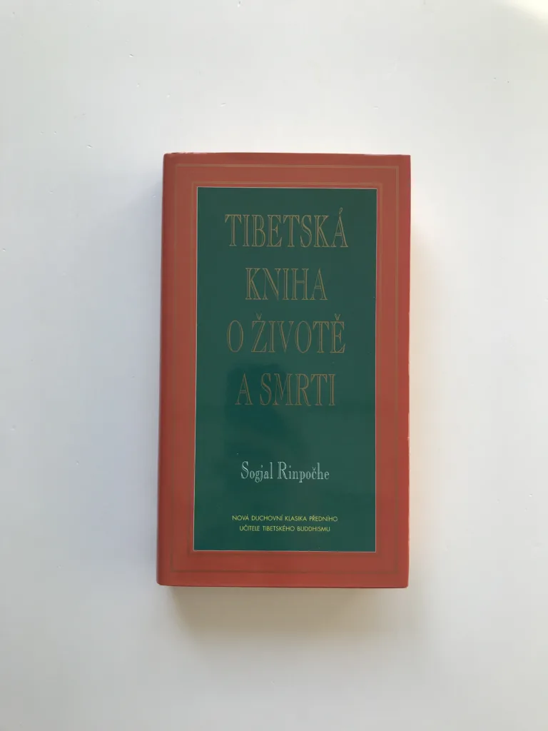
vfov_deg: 63.4
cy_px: 366
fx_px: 591
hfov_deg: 49.7
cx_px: 274
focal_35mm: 28
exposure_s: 1/179
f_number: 1.8
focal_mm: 3.99
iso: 20
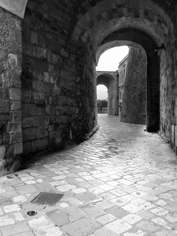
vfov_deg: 61.4
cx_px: 88
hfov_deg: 48.2
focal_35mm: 29
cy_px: 103
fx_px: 198
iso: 200
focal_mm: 12
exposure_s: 1/100
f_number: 5.6
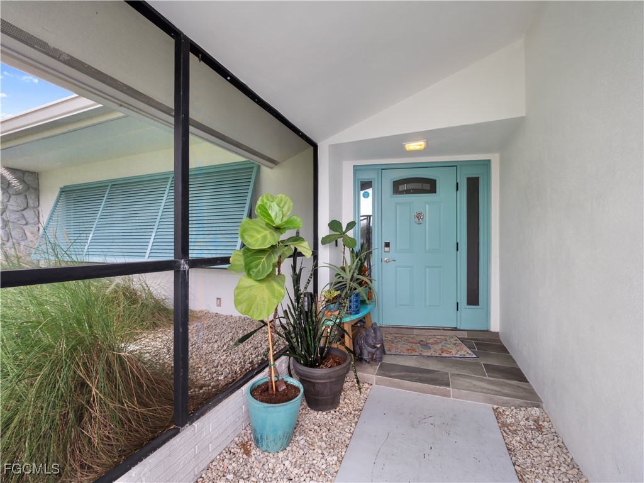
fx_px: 260
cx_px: 322
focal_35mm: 14
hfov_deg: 102.1
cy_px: 242
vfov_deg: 85.7
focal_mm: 7
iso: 200
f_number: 7.1
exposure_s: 1/15
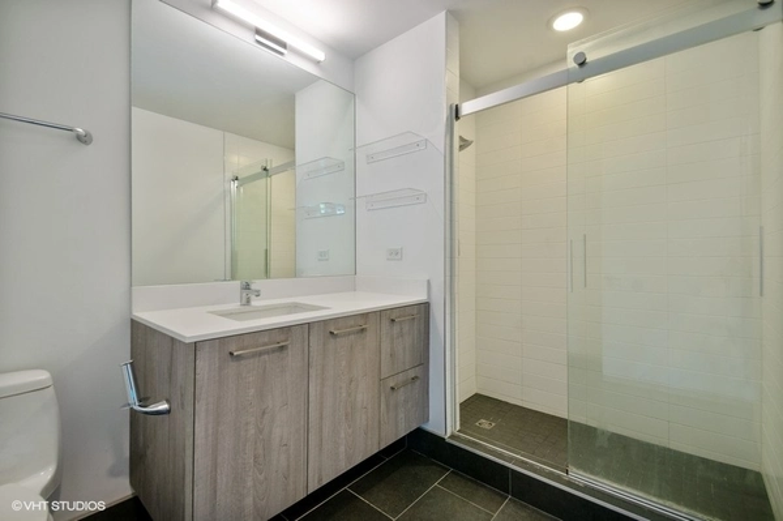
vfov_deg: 77.2
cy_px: 260
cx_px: 392
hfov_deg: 100.4
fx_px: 326
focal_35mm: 15
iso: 200
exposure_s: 1/3.33
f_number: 10
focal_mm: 10
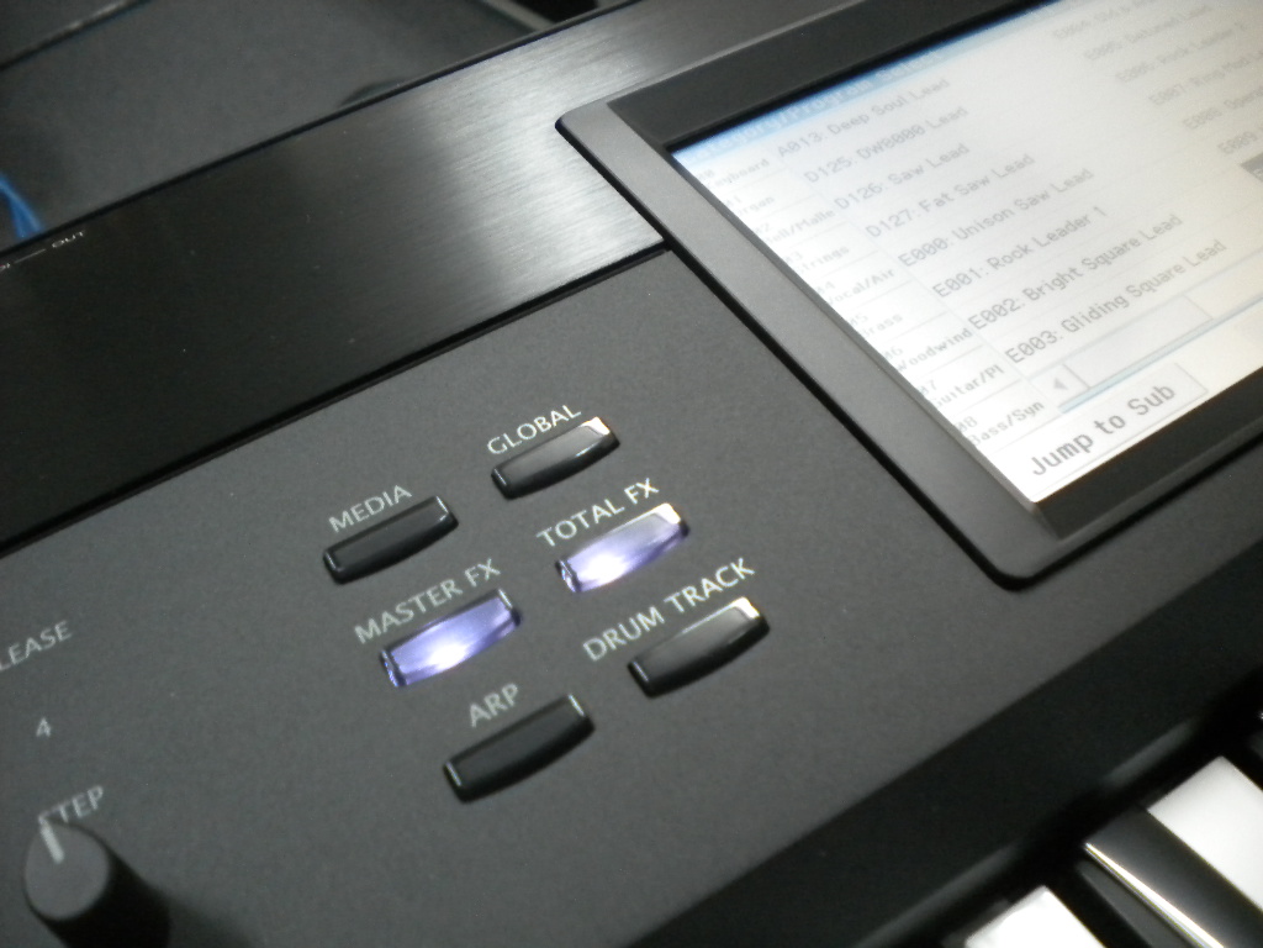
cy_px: 474
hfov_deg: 52.6
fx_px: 1277
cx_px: 632
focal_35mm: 35
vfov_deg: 40.7
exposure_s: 1/25
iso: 400
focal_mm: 6.3
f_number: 3.1
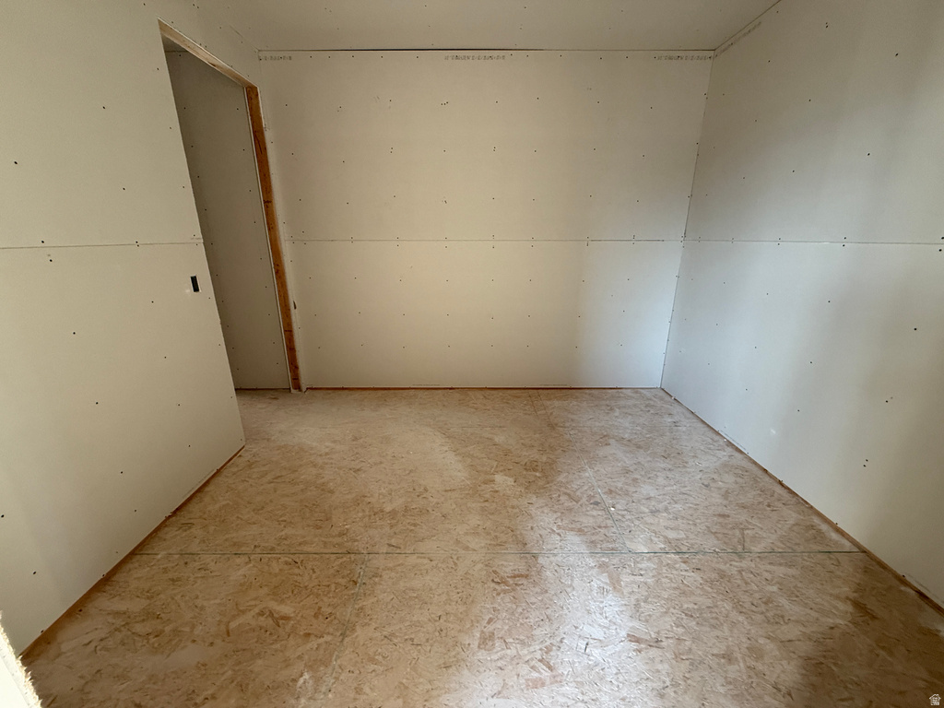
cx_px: 472
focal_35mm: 14
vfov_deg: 85.7
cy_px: 354
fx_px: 382
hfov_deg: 102.1
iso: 320
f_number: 2.2
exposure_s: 1/99
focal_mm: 2.22
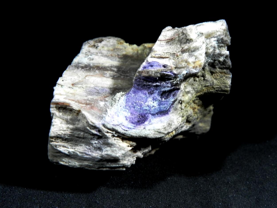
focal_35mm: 52
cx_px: 138
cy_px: 104
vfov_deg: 28.0
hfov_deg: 36.8
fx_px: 416
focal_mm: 9.2
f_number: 3.5
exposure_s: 1/33.2
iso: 160
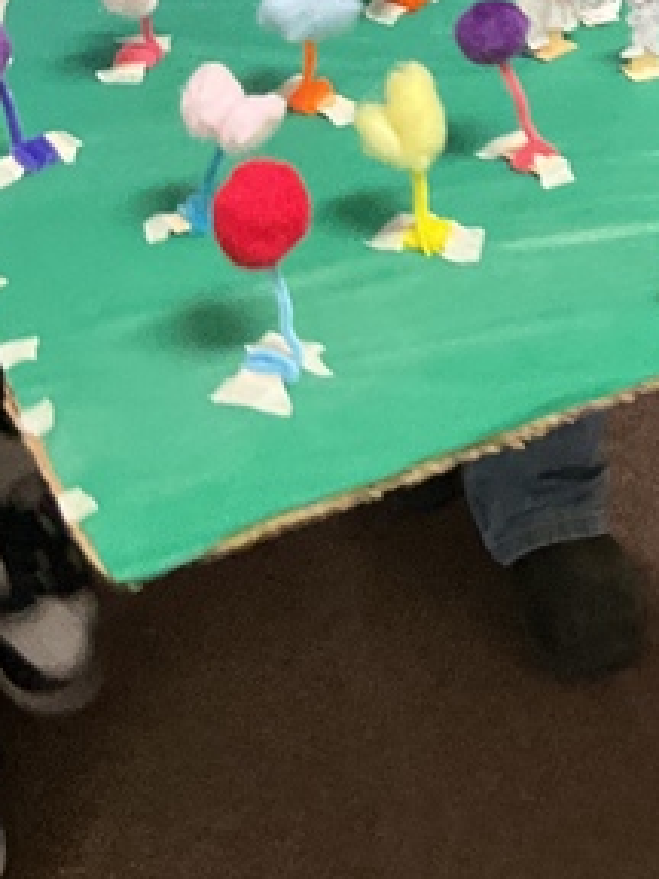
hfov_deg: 14.1
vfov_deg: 17.3
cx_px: 696
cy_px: -406
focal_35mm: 103
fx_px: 2614
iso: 200
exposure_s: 1/40
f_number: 1.8
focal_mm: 3
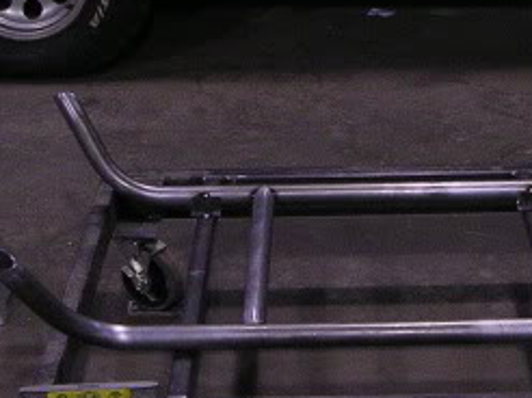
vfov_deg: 14.9
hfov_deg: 19.6
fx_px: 1520
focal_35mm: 99
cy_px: 143
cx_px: 448
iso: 400
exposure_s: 1/64
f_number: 2.8
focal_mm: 5.8
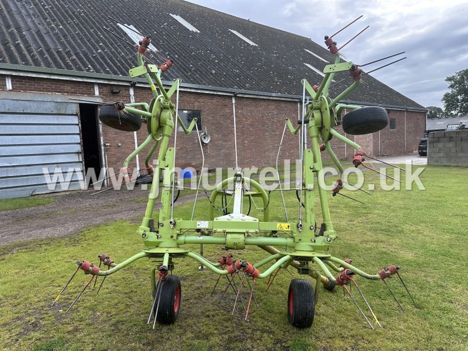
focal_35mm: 24
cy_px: 176
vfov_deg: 56.8
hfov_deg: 71.6
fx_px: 324
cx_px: 234
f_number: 1.78
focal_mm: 6.86
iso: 80
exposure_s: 1/1019
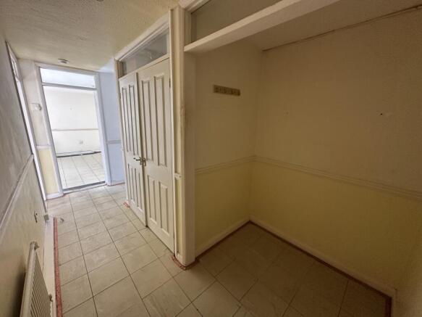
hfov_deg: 102.1
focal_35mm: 14
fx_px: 171
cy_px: 158
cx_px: 211
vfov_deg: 85.7
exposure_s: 1/63
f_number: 2.2
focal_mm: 2.22
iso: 320
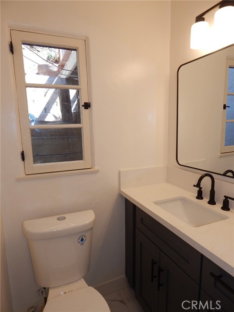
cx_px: 117
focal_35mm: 22
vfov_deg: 76.4
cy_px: 156
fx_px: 198
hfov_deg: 61.1
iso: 125
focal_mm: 4
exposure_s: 1/60
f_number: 3
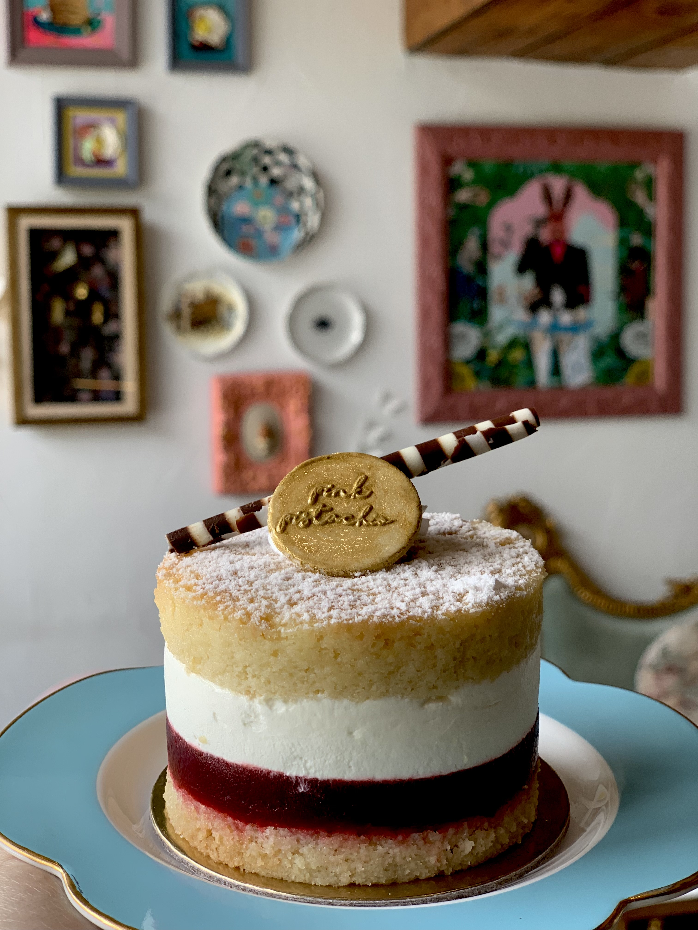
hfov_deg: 28.0
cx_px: 349
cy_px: 465
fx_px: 1398
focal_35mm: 52
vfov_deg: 36.8
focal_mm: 6
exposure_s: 1/122
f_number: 2.4
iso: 32
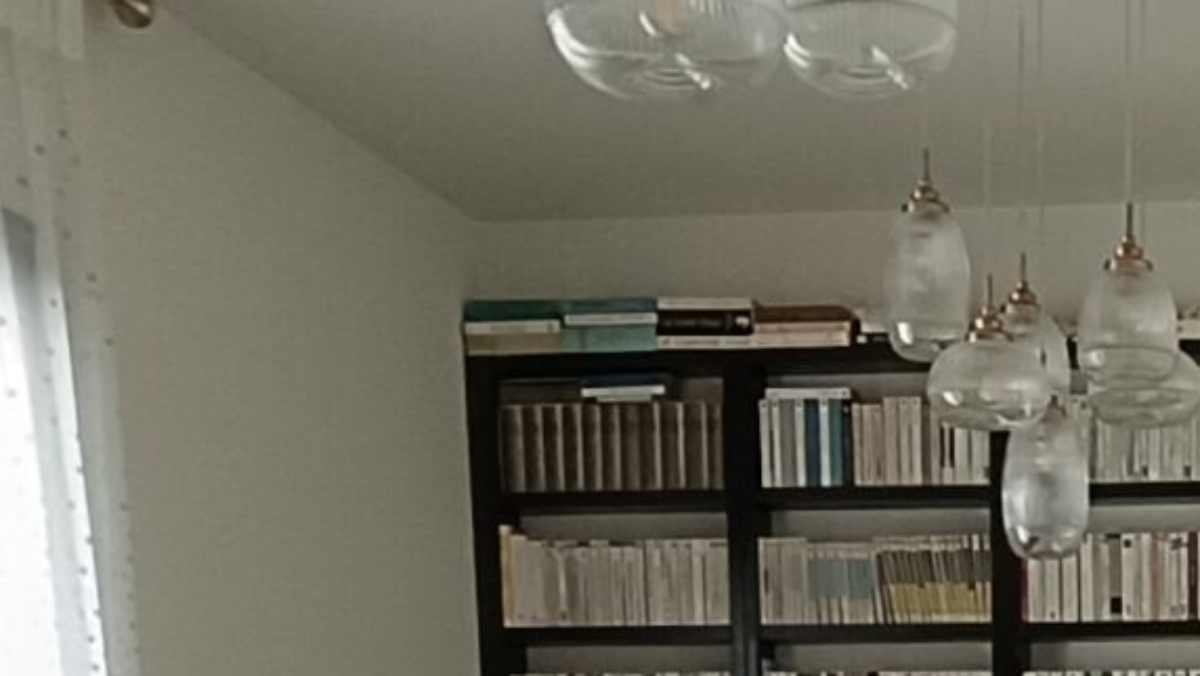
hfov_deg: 26.1
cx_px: 1129
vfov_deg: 13.1
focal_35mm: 78
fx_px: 2482
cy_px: 1404
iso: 195
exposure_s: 1/50
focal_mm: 1.66
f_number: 2.2
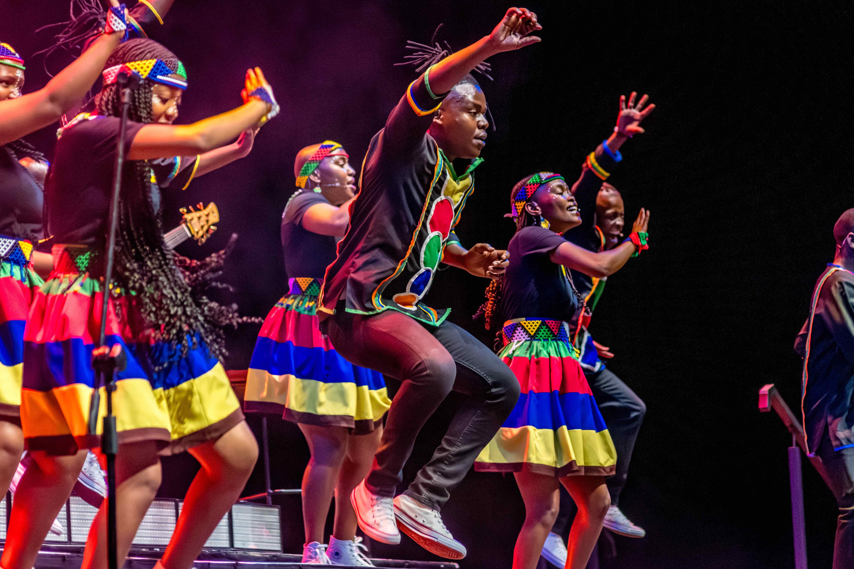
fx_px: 5337
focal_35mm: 225
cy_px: 284
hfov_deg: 9.1
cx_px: 427
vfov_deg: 6.1
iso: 10000
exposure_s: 1/640
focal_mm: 150
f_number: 4.5
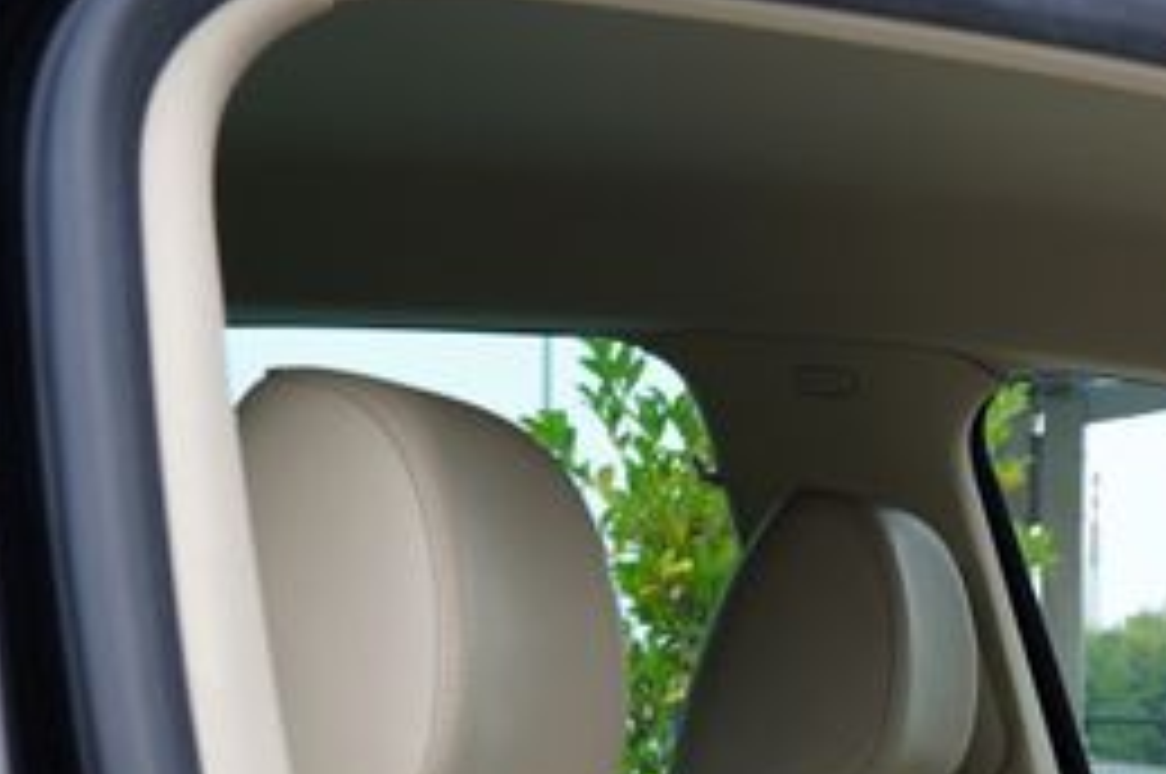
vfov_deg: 13.1
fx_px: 3073
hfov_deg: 18.7
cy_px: 1361
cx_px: 1810
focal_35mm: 95
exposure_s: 1/125
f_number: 5.6
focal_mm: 24
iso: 100
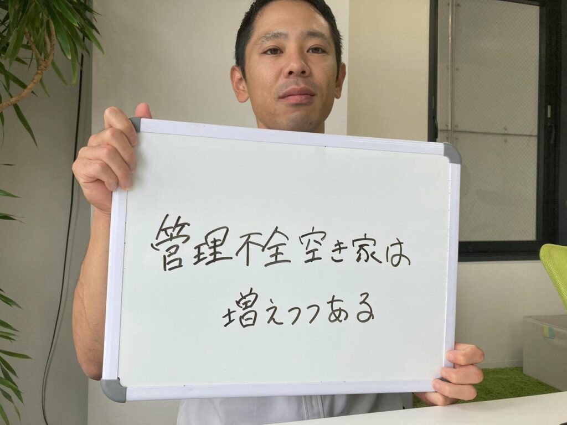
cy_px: 212
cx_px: 284
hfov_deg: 63.4
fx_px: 459
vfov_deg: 49.7
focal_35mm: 28
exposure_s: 1/179
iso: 20
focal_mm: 3.99
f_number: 1.8
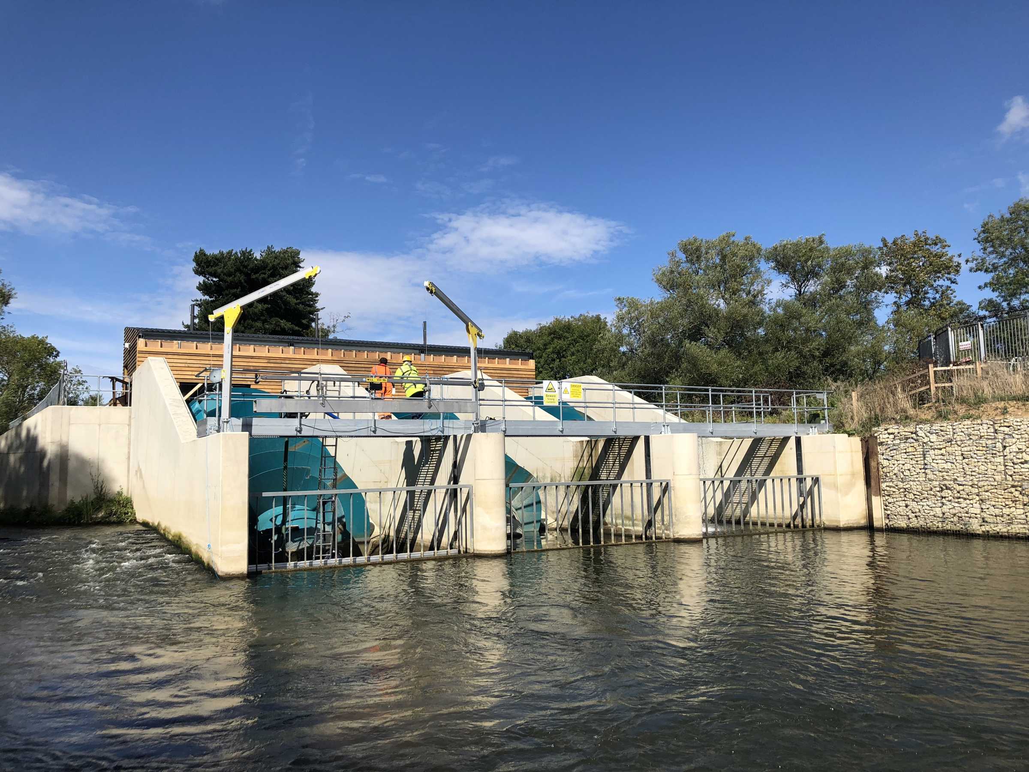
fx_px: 832
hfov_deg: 63.4
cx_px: 514
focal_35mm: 28
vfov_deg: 49.7
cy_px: 386
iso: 20
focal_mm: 3.99
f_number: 1.8
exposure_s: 1/2525
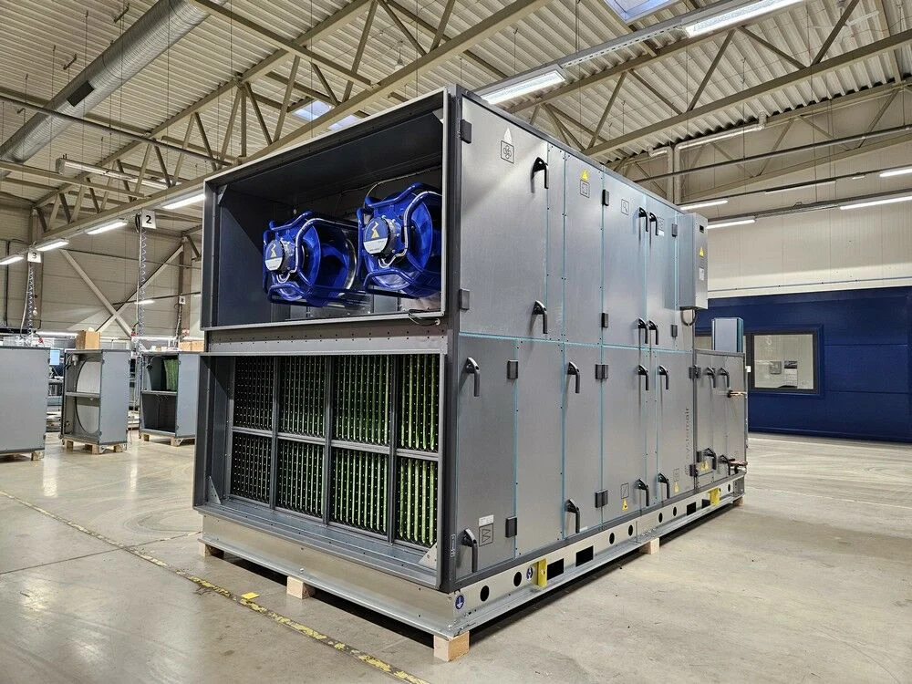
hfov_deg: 73.9
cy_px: 342
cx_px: 456
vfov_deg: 58.9
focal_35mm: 23
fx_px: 606
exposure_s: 1/100
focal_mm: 5.4
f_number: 1.8
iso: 320
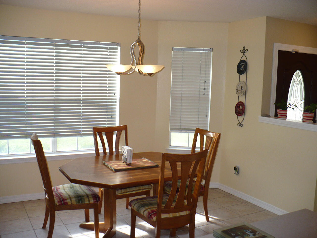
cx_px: 158
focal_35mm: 37
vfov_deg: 38.7
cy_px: 119
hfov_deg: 50.1
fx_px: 339
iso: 100
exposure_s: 1/60
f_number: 2.8
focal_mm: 6.1
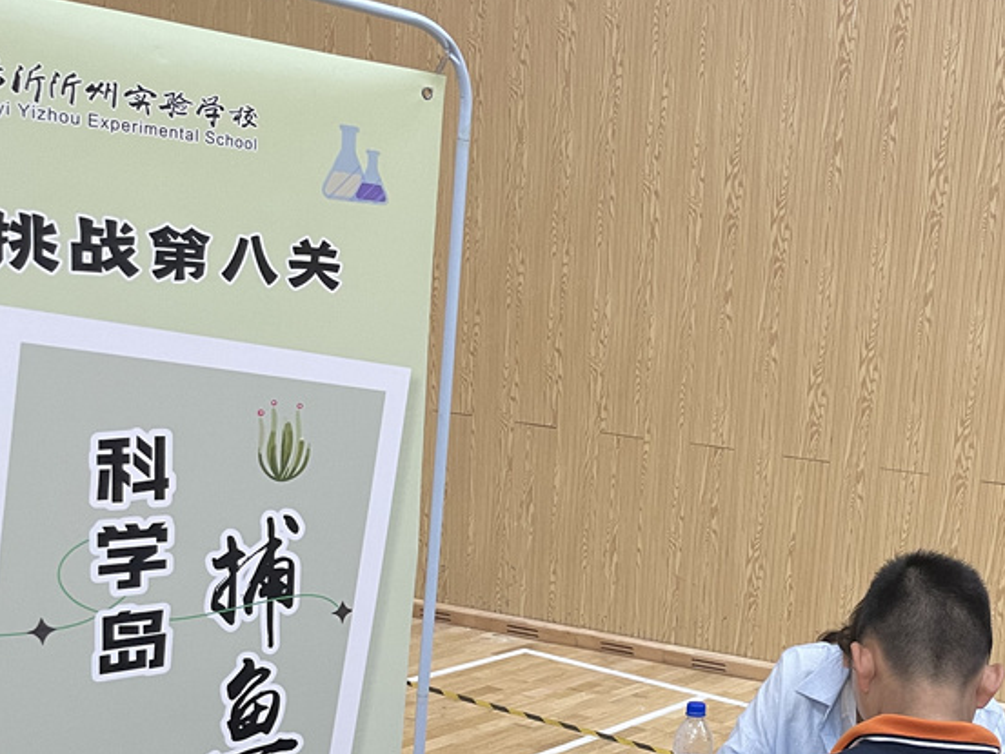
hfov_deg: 38.7
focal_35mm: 47
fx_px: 1365
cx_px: 818
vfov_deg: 29.9
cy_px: 640
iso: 160
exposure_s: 1/60
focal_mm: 4.2
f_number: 1.6
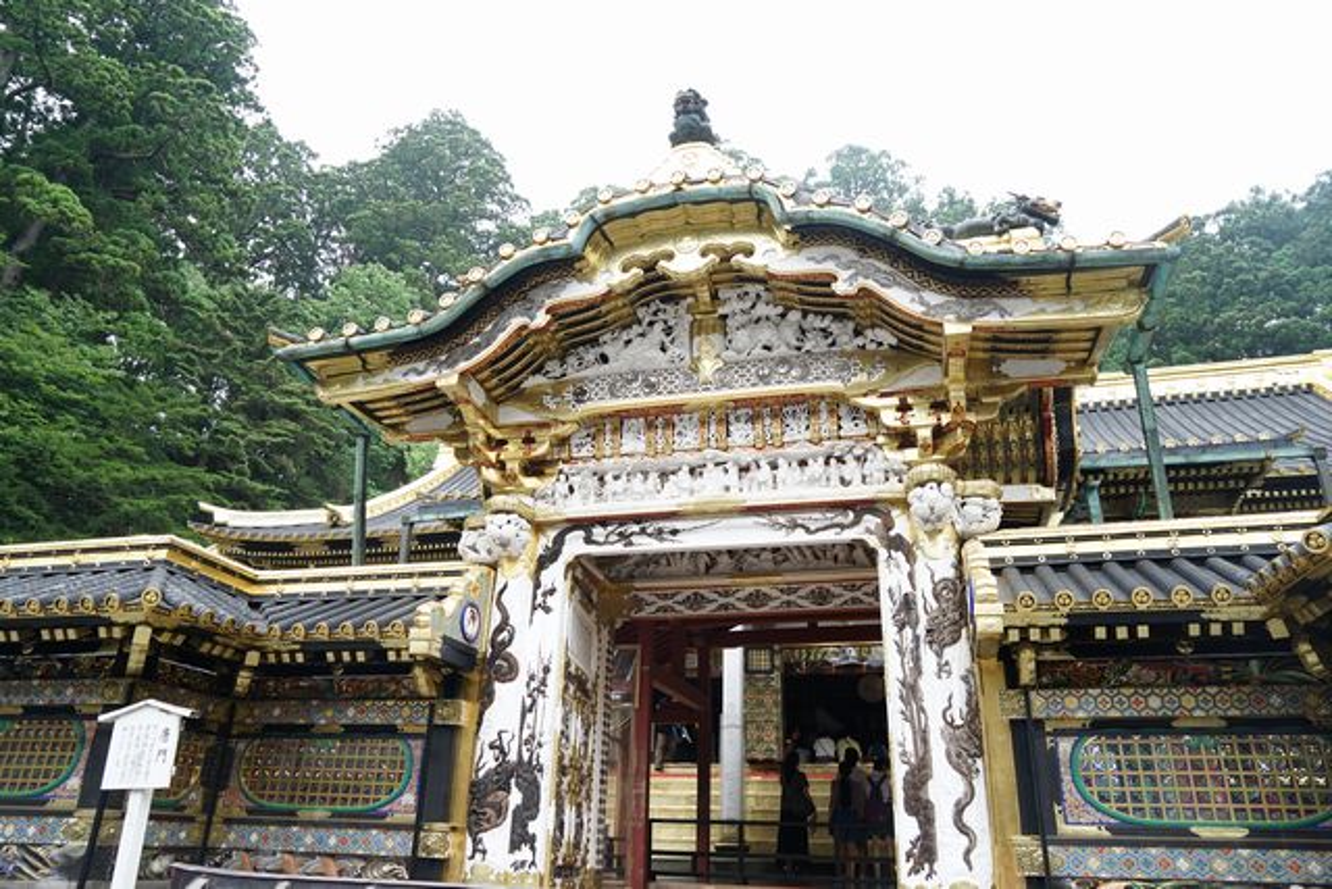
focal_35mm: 24
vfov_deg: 53.2
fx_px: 888
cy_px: 444
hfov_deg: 73.7
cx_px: 666
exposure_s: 1/160
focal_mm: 24
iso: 200
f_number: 4
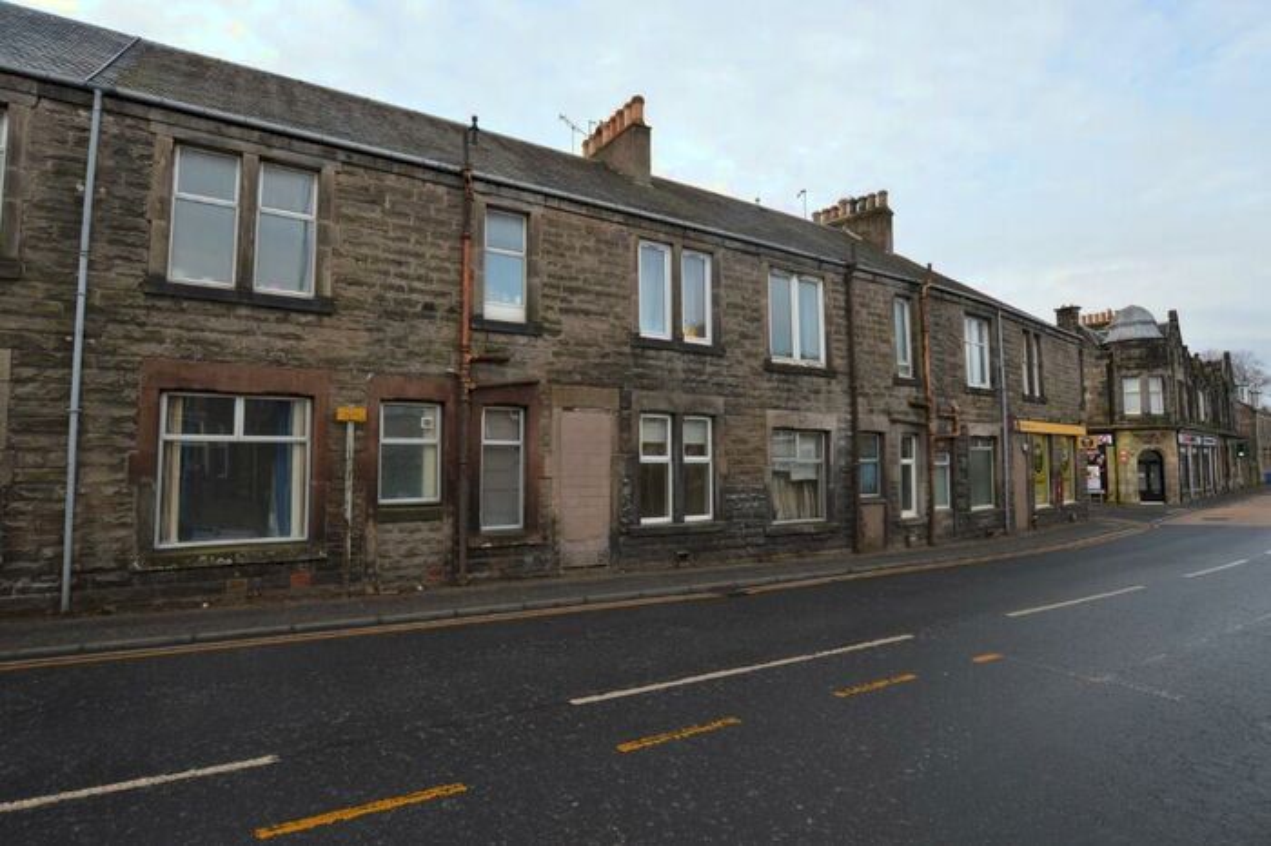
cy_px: 423
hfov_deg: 90.0
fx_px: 635
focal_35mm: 18
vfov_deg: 67.3
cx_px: 636
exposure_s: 1/125
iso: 360
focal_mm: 12
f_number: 5.6
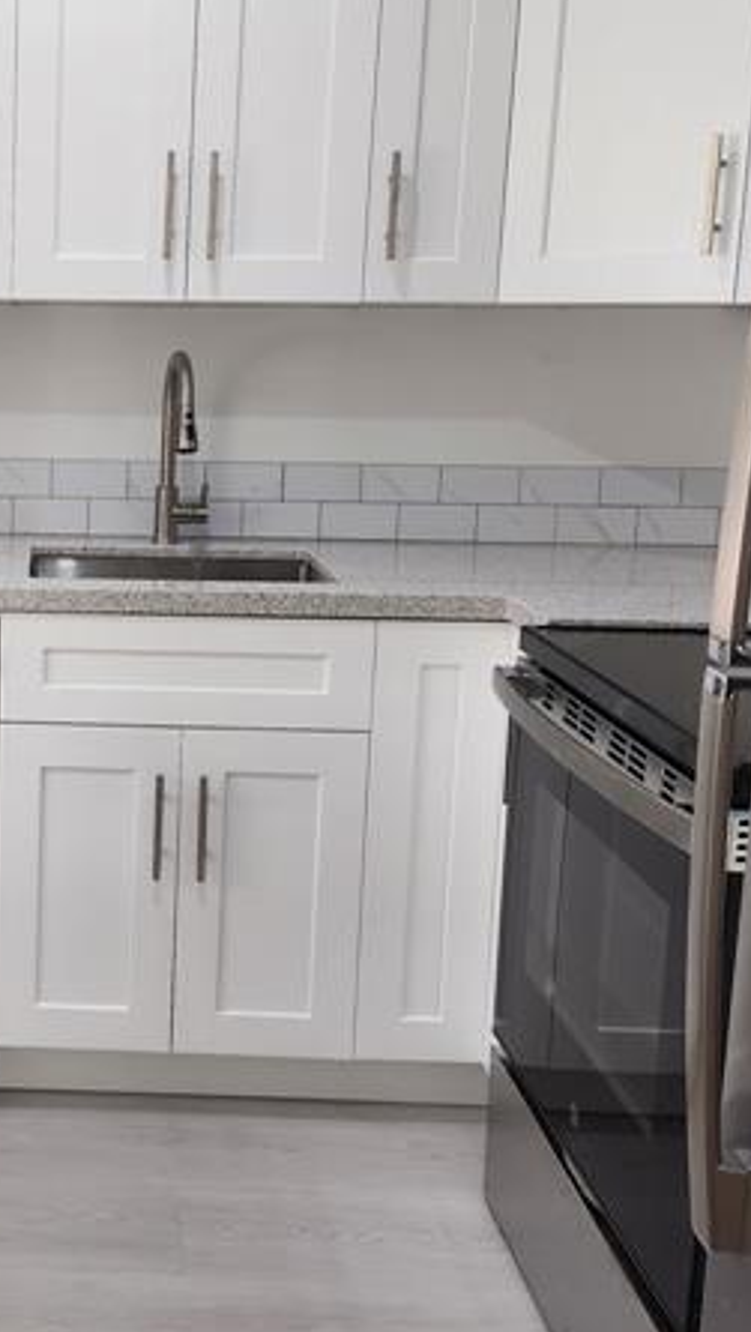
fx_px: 1590
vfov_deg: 45.4
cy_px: 587
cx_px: 0
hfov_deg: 25.3
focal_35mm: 45
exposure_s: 1/120
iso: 125
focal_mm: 5.4
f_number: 1.8
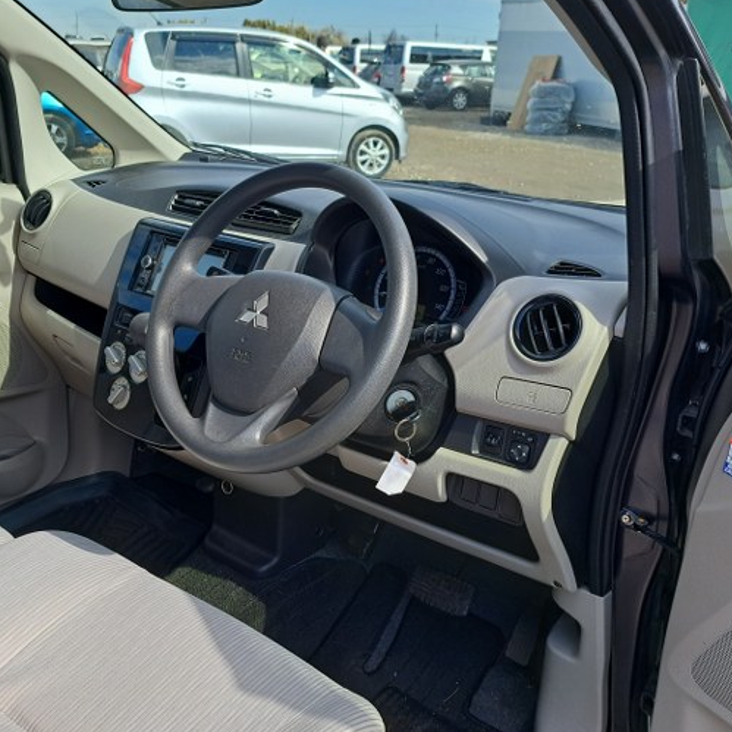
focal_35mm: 34
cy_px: 330
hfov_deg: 48.3
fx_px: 813
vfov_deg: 48.4
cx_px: 315
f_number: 1.8
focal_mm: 5.23
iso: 50
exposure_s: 1/625
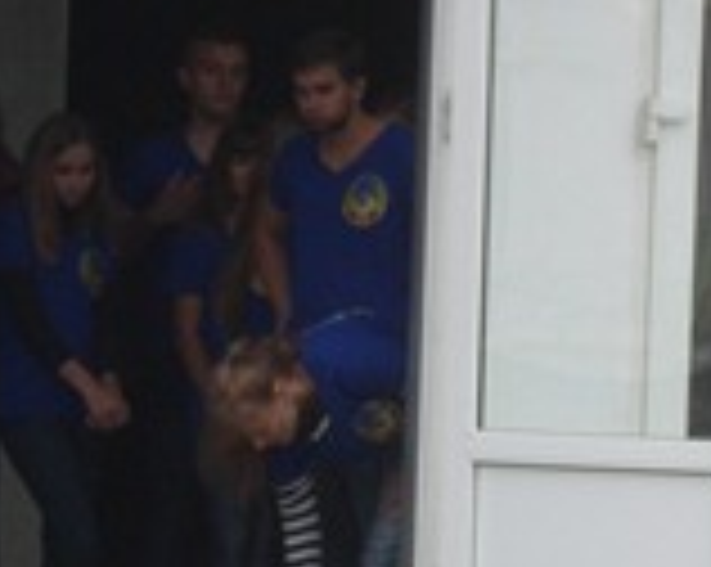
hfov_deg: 4.5
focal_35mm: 428
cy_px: 475
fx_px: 8995
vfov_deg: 3.6
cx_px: 882
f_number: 5.9
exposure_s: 1/90
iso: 120
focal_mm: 24.5
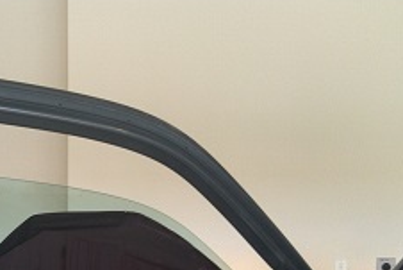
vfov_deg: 17.9
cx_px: 50
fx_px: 829
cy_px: 291
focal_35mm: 74
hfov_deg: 26.5
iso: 80
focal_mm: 3.85
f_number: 2.8
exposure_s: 1/20
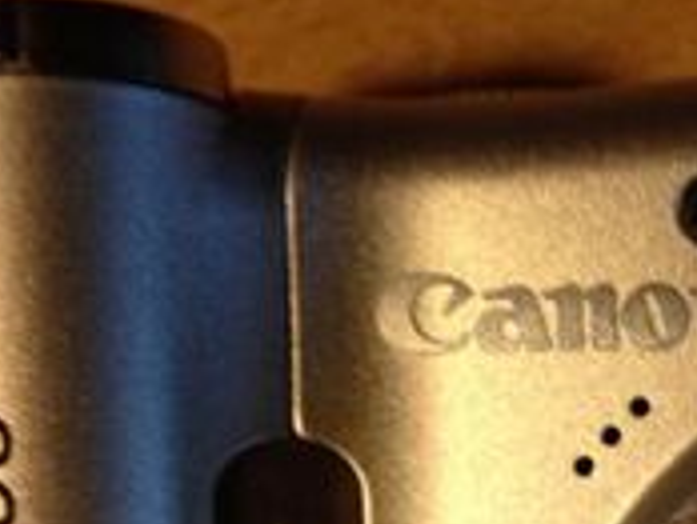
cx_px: 769
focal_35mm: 91
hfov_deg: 20.5
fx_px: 1835
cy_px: 668
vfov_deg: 15.5
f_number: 2.4
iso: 64
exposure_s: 1/20
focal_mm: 4.12
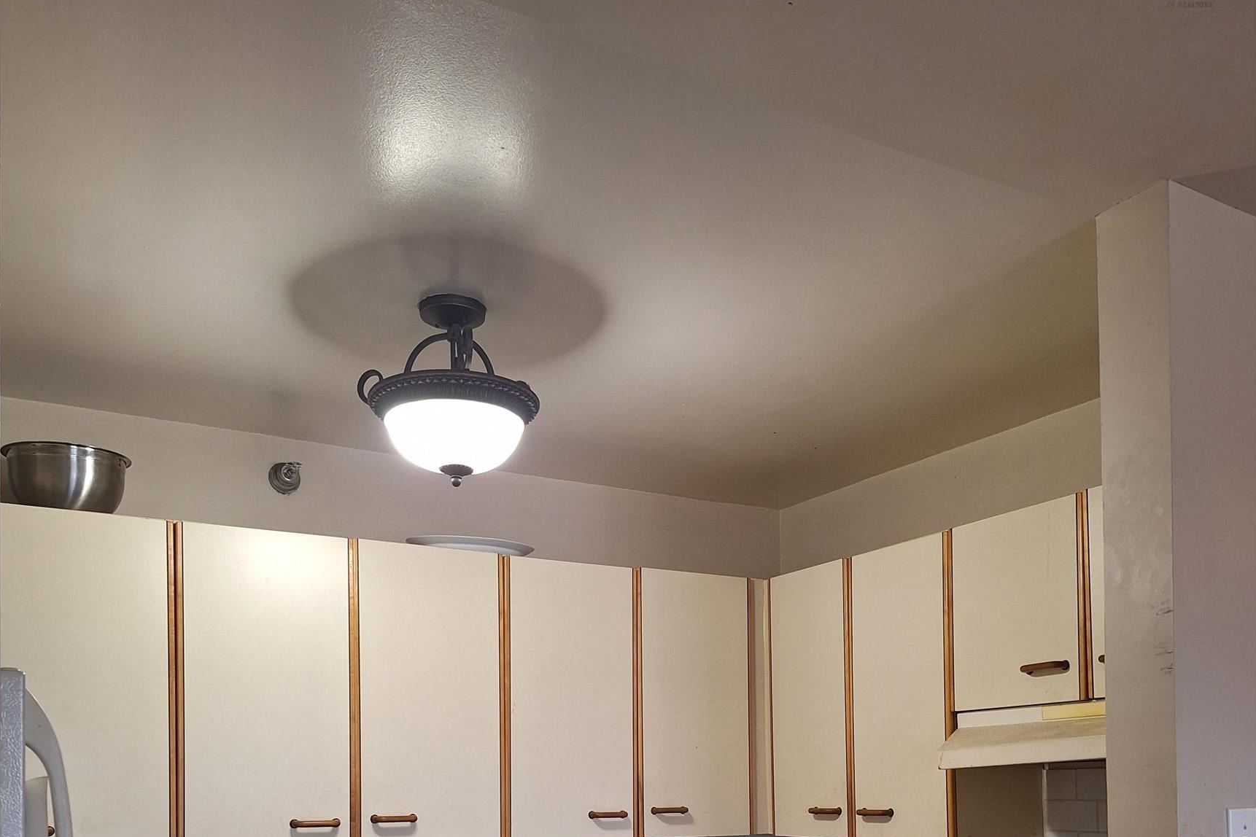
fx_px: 1116
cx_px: 628
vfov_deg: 37.9
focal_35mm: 32
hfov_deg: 58.7
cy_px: 776
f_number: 1.8
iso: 125
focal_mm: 5.54
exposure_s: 1/40
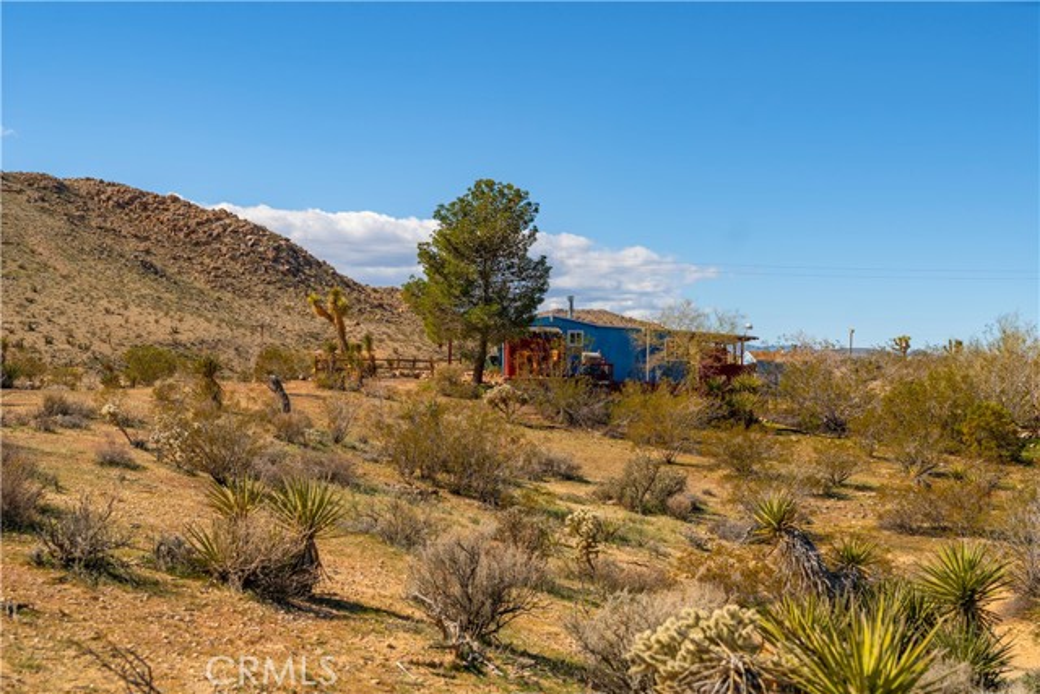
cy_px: 347
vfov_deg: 29.9
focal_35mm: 45
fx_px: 1300
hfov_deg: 43.6
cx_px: 520
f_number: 4
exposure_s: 1/800
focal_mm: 45
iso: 100
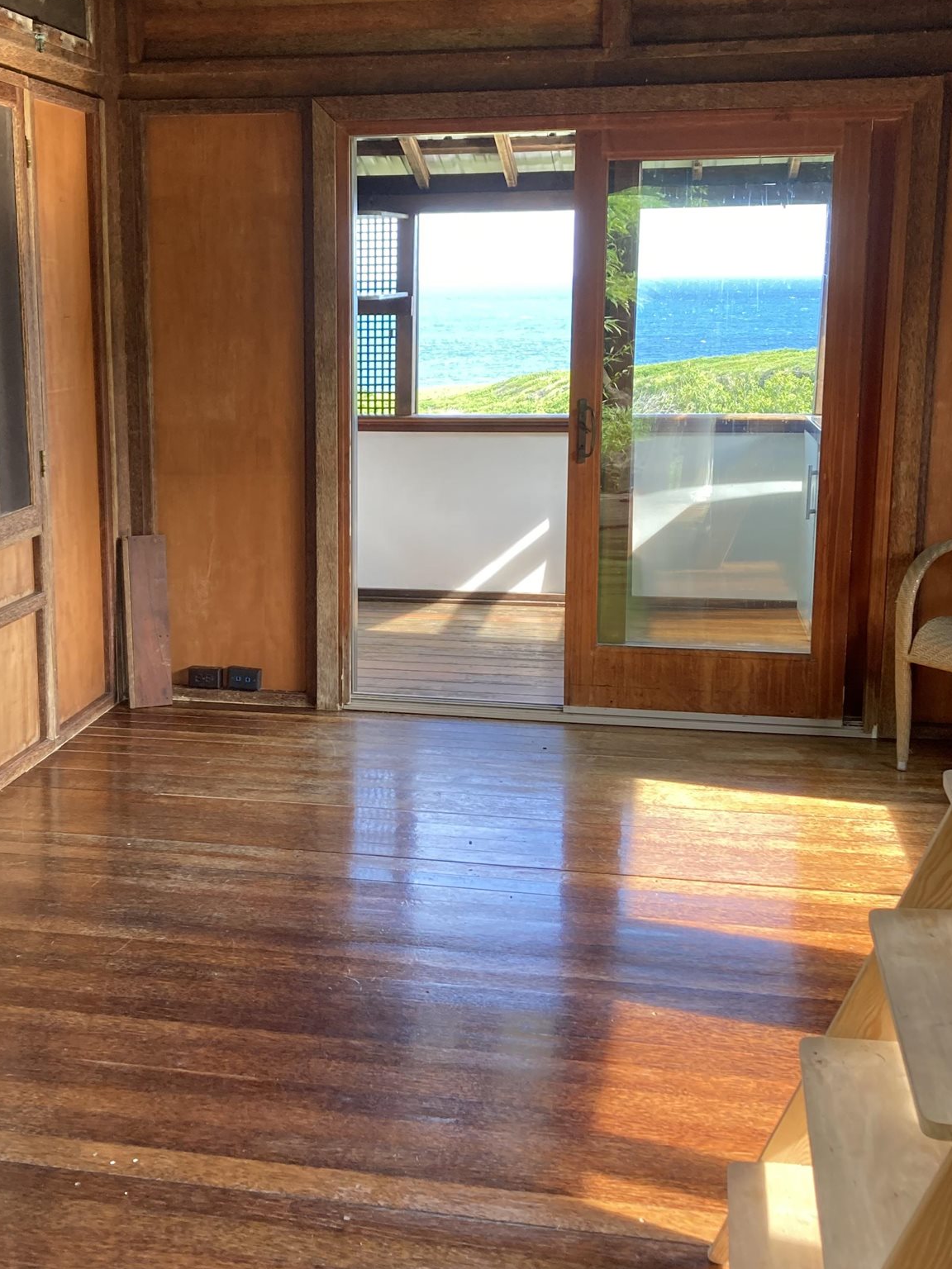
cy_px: 583
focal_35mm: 42
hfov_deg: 34.1
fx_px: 1540
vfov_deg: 44.8
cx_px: 339
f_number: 1.8
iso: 80
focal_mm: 3.99
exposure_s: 1/121
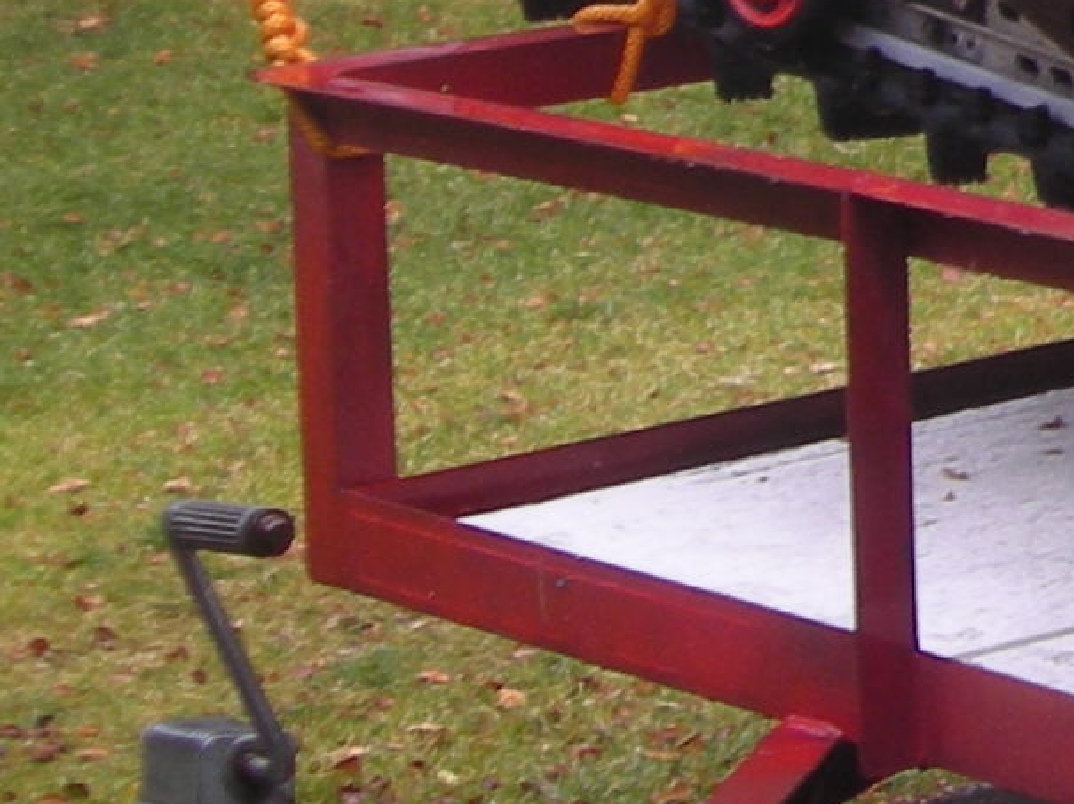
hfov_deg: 10.2
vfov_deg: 8.0
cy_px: -747
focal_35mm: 177
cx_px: 2286
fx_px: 5488
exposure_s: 1/31.2
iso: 50
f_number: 3.2
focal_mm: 6.3
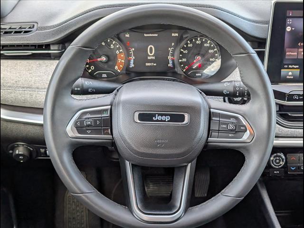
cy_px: 114
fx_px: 430
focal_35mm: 49
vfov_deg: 29.7
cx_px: 152
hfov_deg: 38.9
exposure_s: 1/667
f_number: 1.68
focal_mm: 6.9
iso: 213
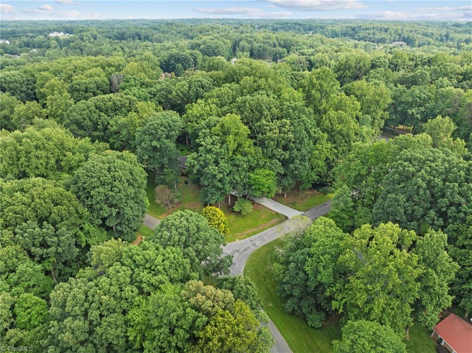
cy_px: 176
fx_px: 327
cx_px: 236
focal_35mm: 24
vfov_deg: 56.7
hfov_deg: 71.6
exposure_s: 1/800
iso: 180
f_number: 2.8
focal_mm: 12.29
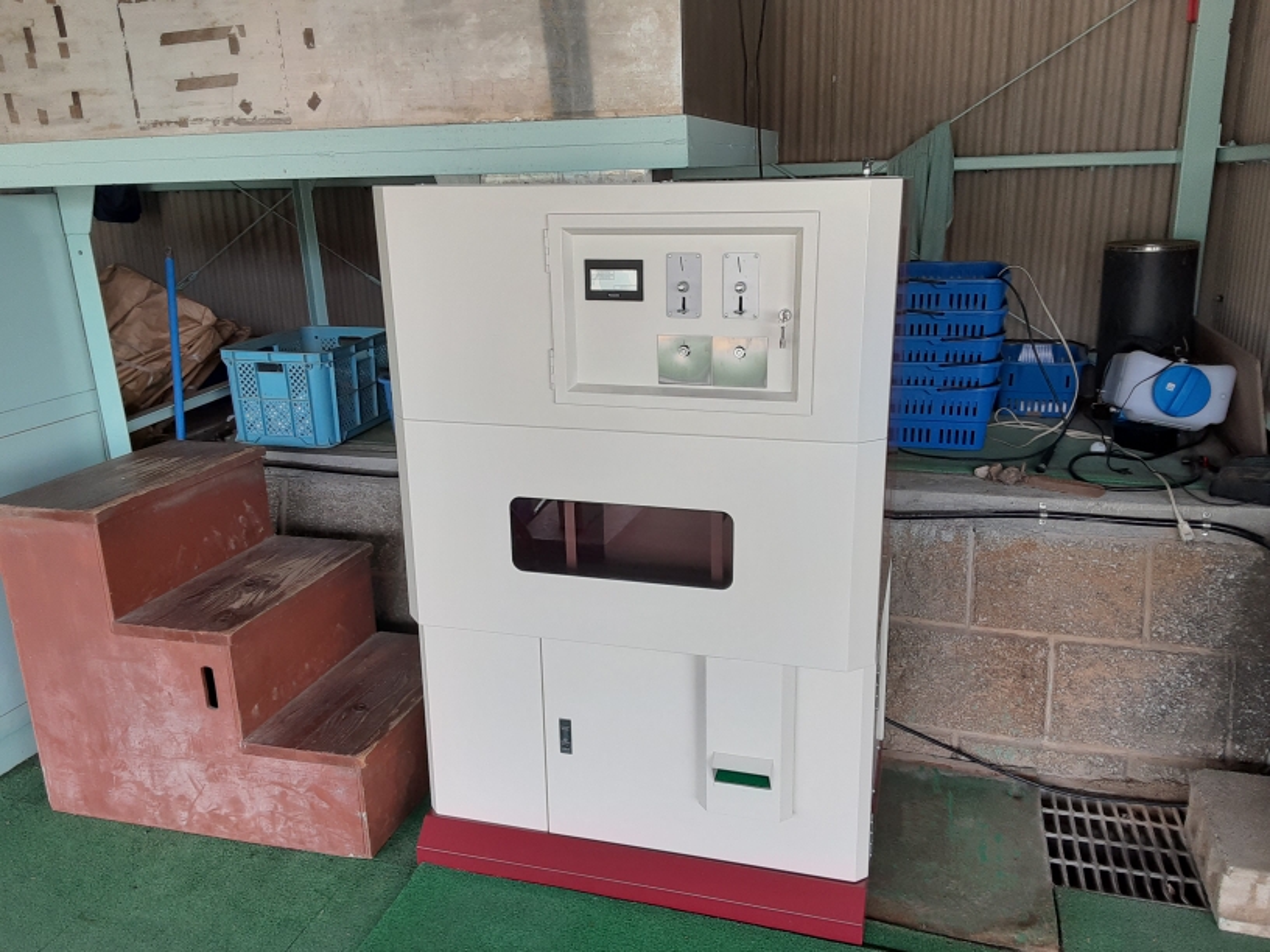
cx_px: 635
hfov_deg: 65.3
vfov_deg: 51.4
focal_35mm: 27
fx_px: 991
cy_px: 476
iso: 40
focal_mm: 2.91
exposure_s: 1/161
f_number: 1.9
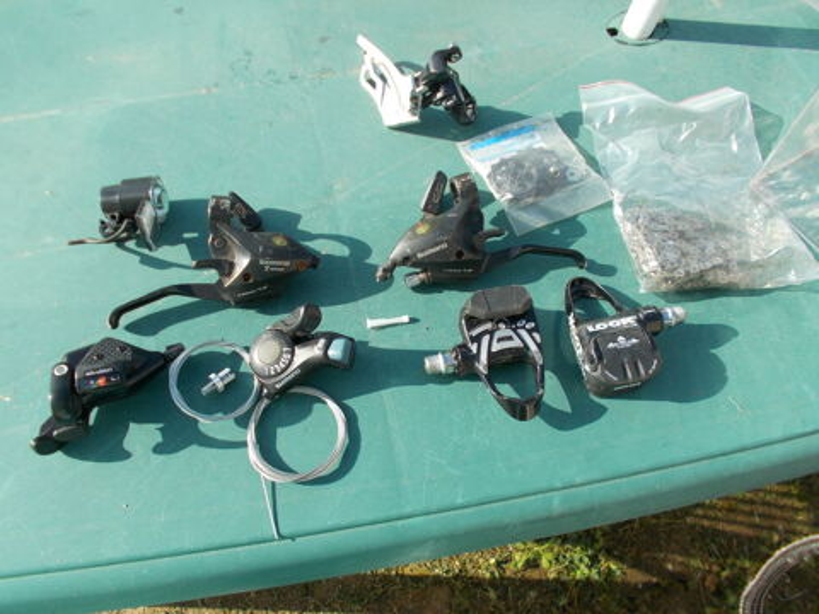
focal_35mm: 26
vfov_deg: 53.1
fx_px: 615
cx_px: 410
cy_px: 307
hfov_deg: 67.3
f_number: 3.2
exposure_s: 1/320
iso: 80
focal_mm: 4.6
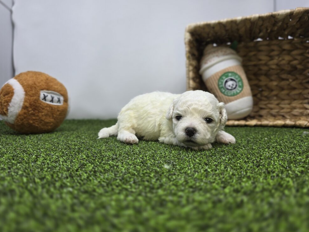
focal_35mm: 24
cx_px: 158
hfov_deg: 71.6
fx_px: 214
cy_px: 116
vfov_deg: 56.8
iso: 40
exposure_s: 1/120
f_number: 1.7
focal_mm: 6.3
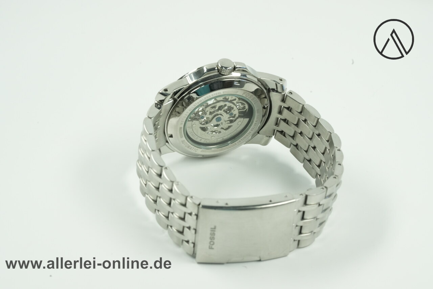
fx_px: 1082
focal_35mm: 90
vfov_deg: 15.2
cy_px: 144
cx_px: 216
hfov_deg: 22.6
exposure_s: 1/40
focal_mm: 90
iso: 2500
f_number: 16
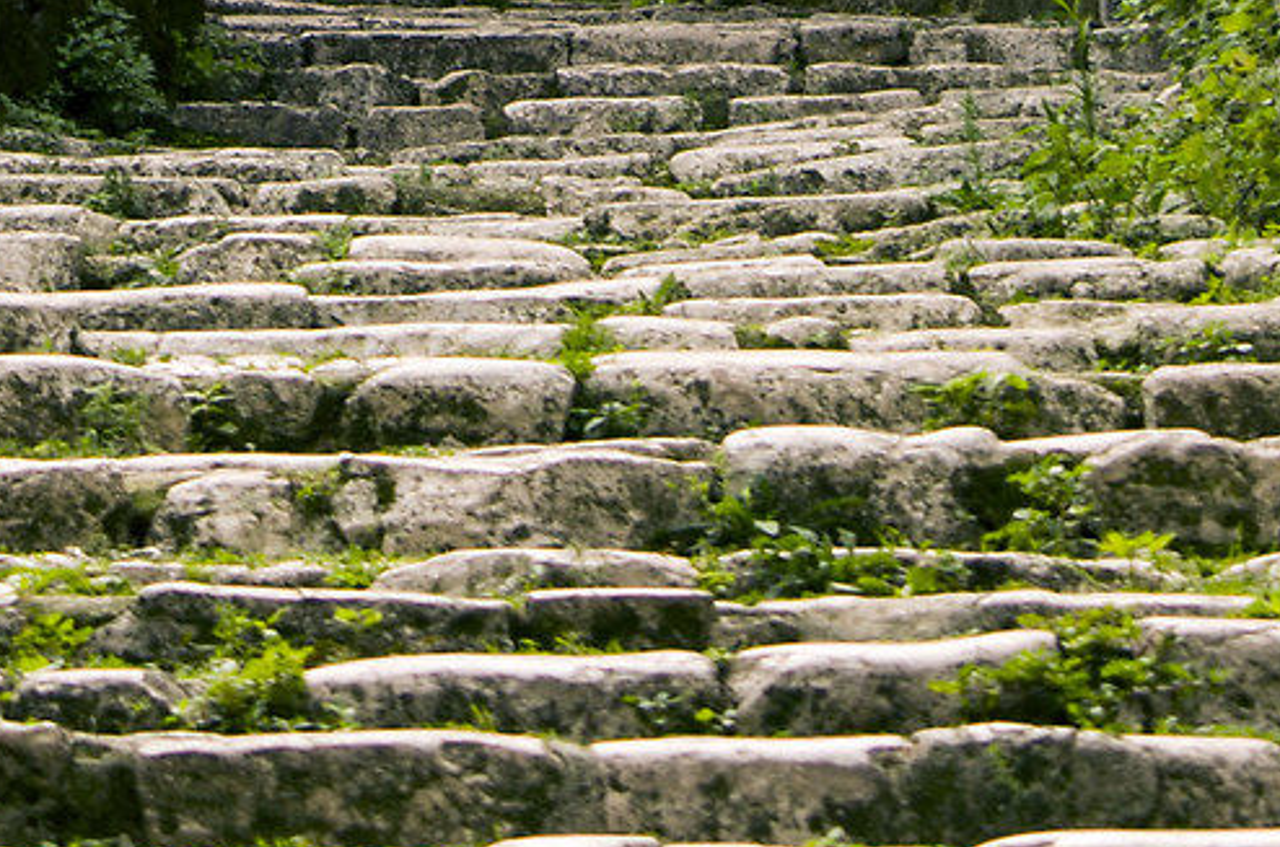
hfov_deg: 5.2
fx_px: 14205
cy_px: -812
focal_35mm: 400
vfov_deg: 3.4
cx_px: 440
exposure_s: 1/160
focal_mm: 55
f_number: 6.3
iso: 125
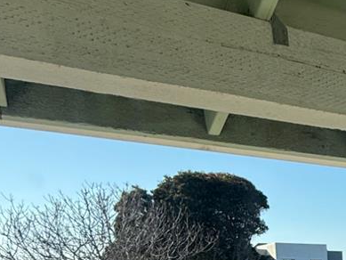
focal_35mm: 54
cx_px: 421
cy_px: 414
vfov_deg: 21.5
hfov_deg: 30.0
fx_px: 540
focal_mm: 2.22
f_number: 2.2
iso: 50
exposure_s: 1/1745
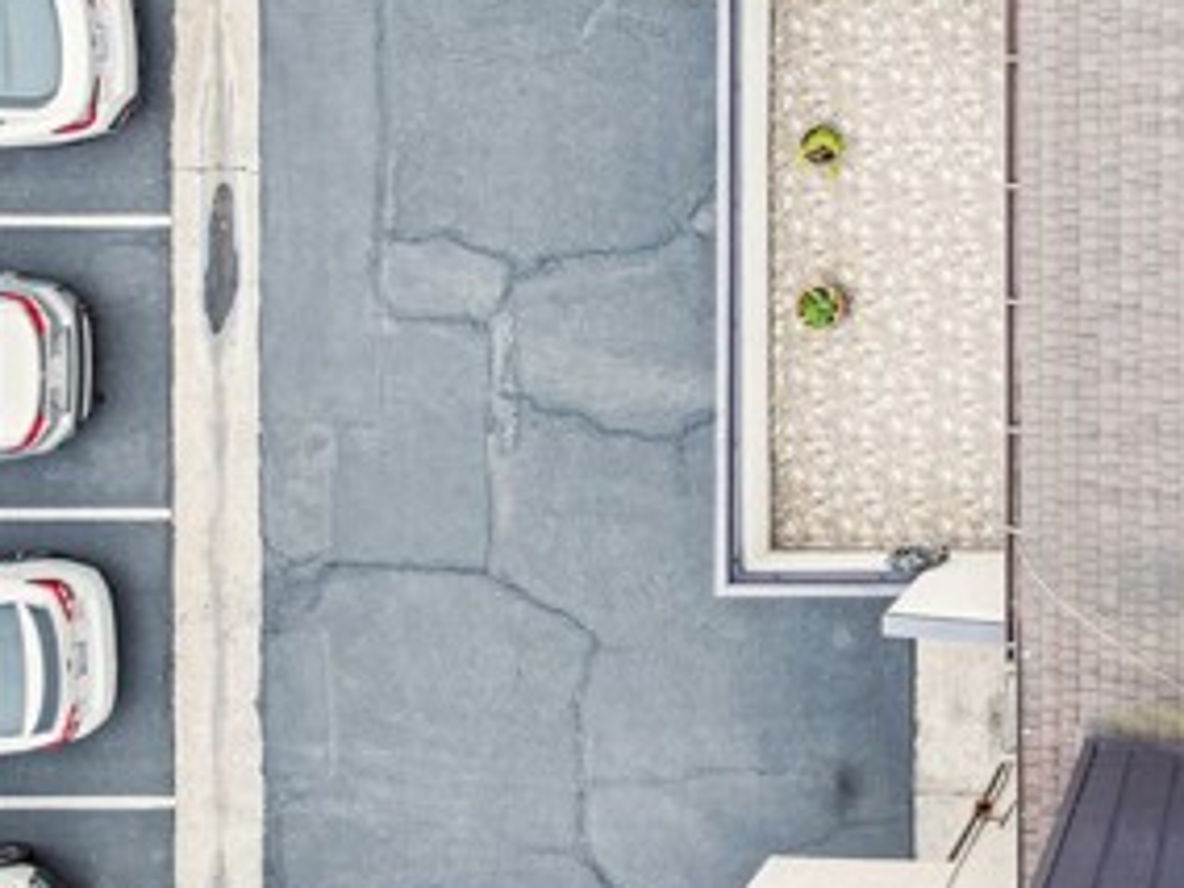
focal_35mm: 54
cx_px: 1330
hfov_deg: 31.2
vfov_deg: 26.4
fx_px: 1847
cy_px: 140
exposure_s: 1/25
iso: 100
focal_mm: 12.3
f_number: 2.8
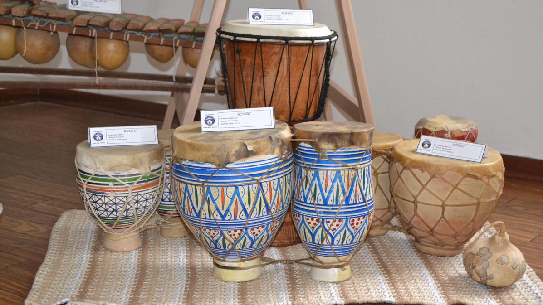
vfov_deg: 19.1
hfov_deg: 33.3
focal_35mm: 63
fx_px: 907
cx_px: 271
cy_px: 145
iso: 3200
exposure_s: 1/60
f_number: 5.3
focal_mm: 40
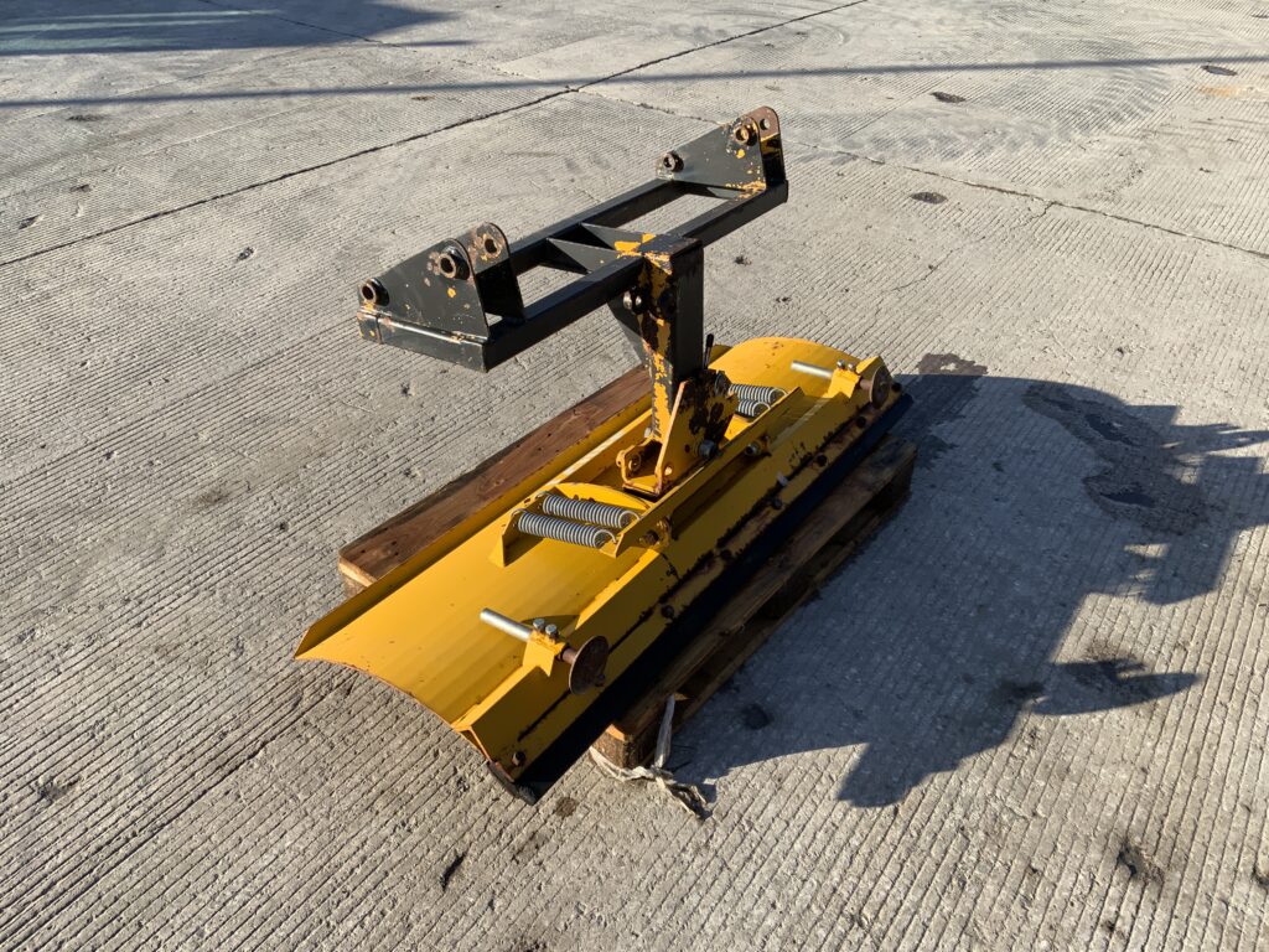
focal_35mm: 29
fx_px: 1063
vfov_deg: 48.2
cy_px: 476
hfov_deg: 61.7
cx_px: 634
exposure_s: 1/962
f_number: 1.8
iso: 16
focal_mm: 3
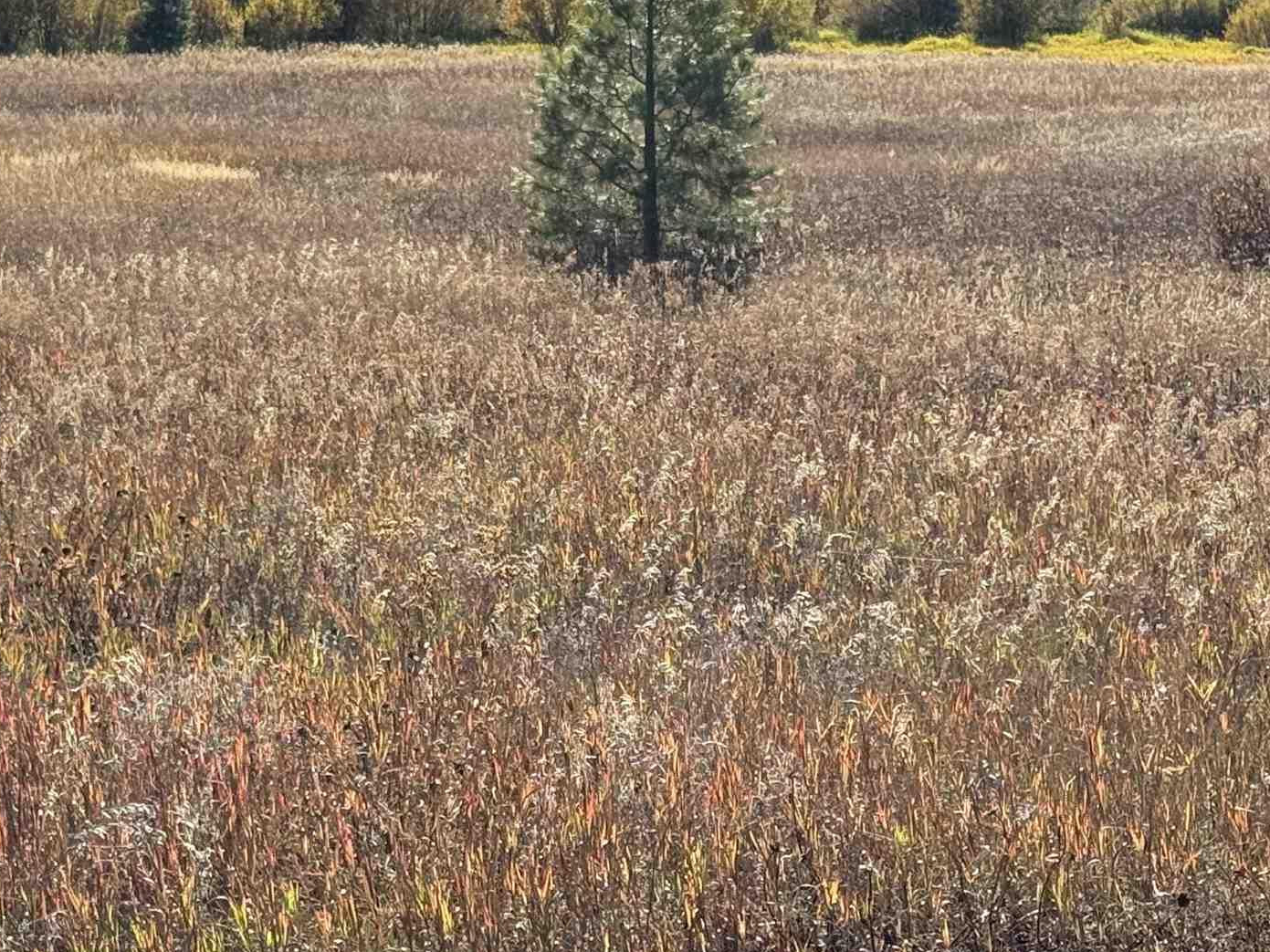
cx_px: 556
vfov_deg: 14.0
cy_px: 525
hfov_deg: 18.5
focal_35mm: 106
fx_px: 3889
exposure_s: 1/3378
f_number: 1.78
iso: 80
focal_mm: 6.76
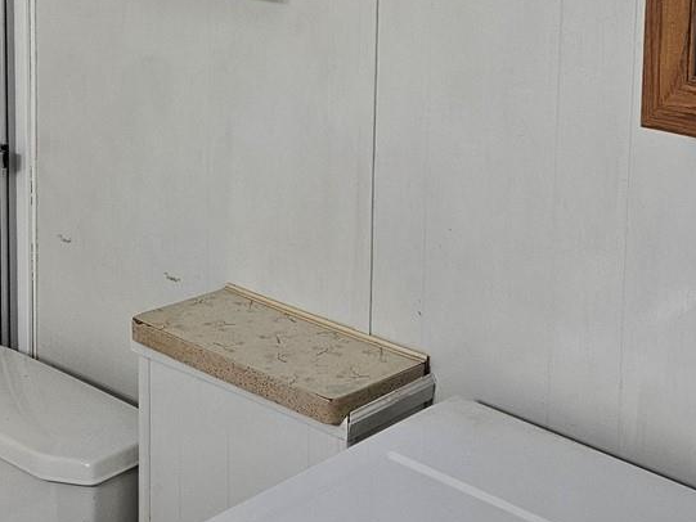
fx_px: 1368
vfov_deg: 20.7
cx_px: 390
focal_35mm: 68
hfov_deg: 28.5
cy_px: -39
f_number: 1.8
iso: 125
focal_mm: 5.4
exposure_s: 1/120
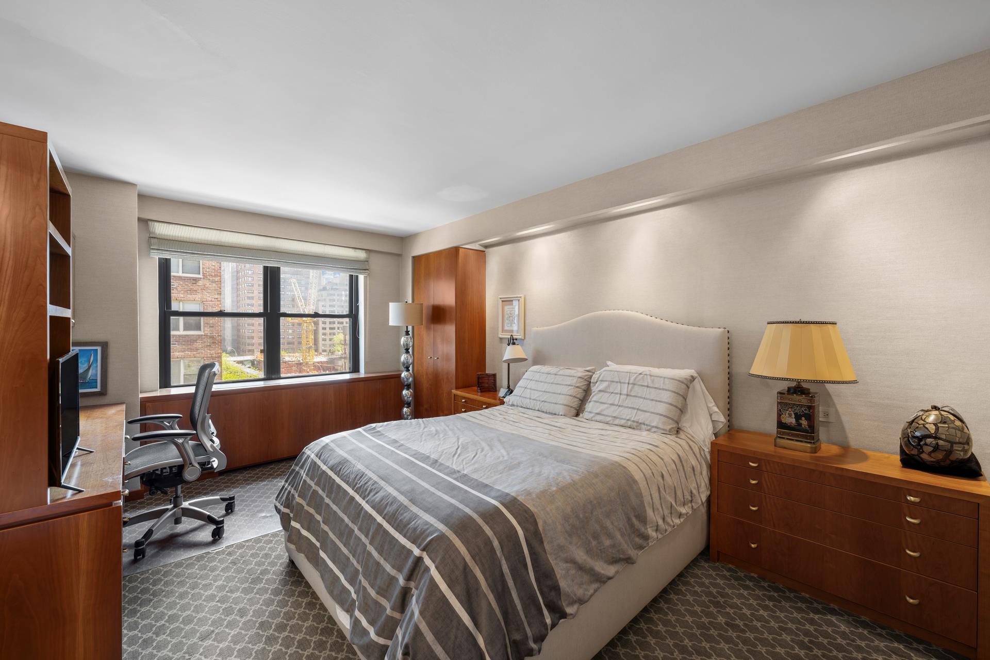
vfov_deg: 81.2
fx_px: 385
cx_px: 495
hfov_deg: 104.3
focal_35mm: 14
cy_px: 330
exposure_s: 1/5
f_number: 8
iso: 320
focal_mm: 14
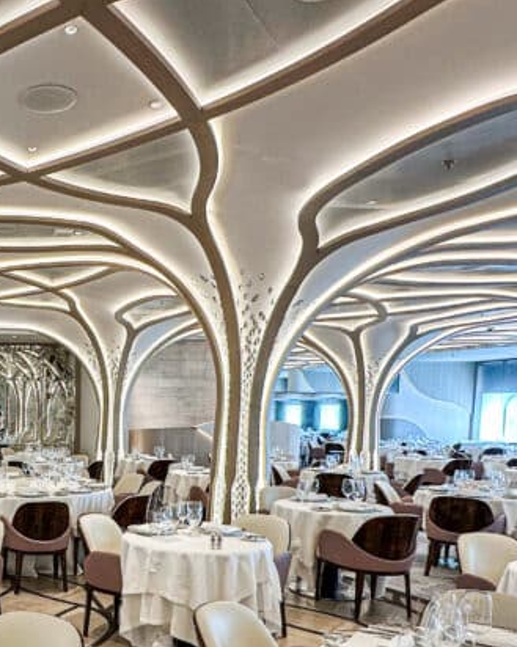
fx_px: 651
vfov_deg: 51.0
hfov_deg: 38.9
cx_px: 14
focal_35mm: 34
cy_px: 474
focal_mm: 2.22
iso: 100
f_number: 2.2
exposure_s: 1/120
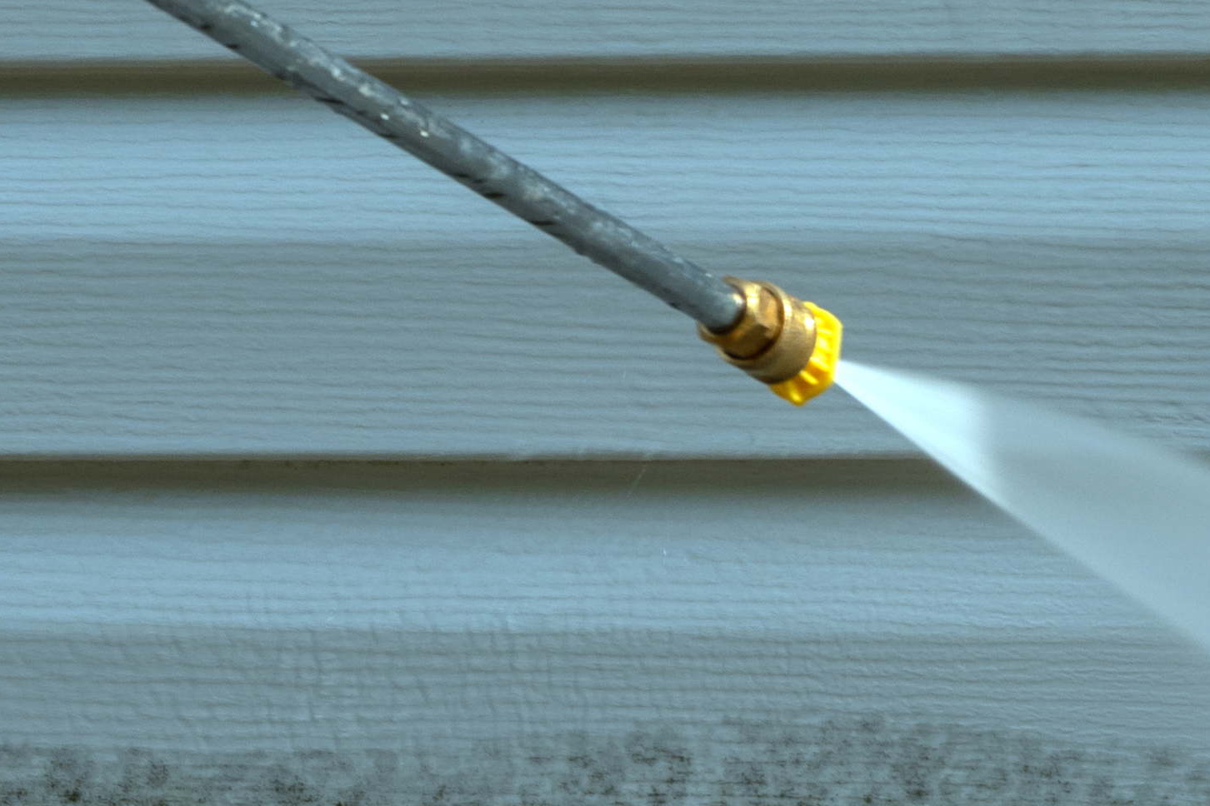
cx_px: 826
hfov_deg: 3.0
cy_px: 540
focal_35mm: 694
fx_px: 23324
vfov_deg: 2.0
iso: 200
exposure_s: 1/200
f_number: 10
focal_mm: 112
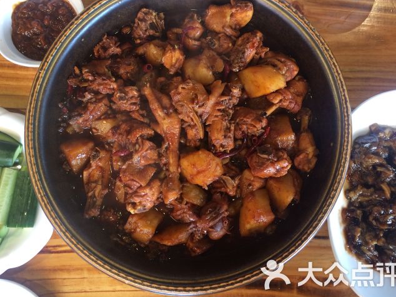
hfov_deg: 56.8
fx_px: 366
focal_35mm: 32
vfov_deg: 44.2
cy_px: 143
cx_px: 199
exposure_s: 1/33
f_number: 2.2
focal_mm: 4.15
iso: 50
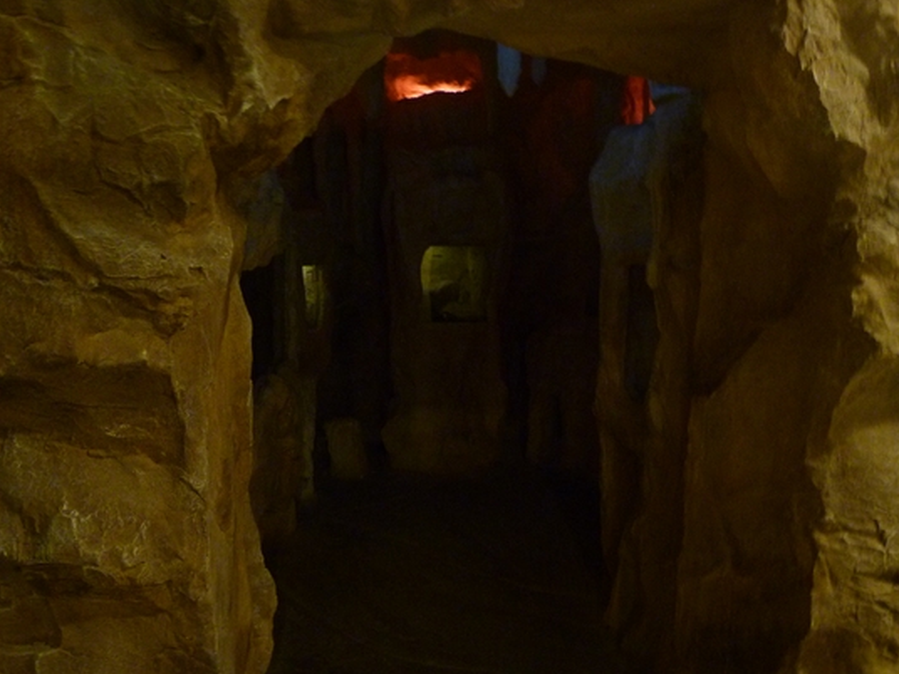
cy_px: 350
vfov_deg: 49.7
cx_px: 451
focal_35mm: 28
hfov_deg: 63.4
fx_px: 727
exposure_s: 1/8
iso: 400
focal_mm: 4.5
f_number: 3.6
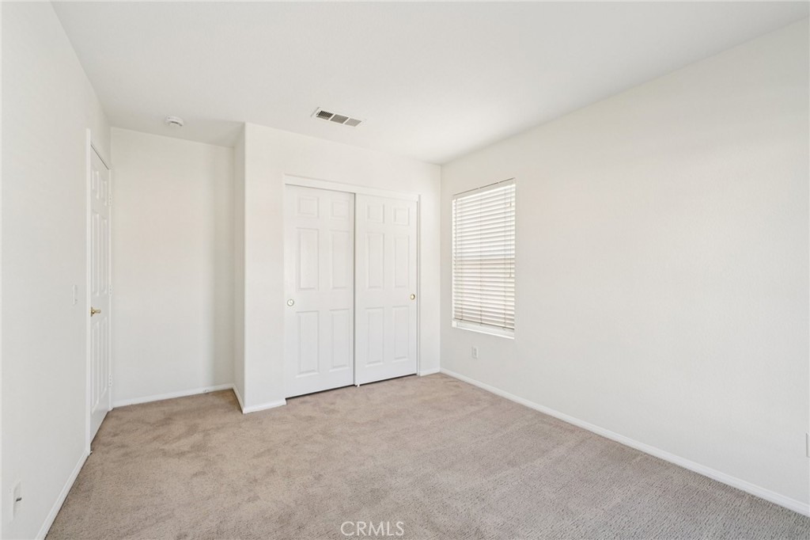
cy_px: 270
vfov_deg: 77.3
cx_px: 405
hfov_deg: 100.4
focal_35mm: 15
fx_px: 337
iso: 400
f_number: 8
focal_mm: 10
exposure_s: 1/18
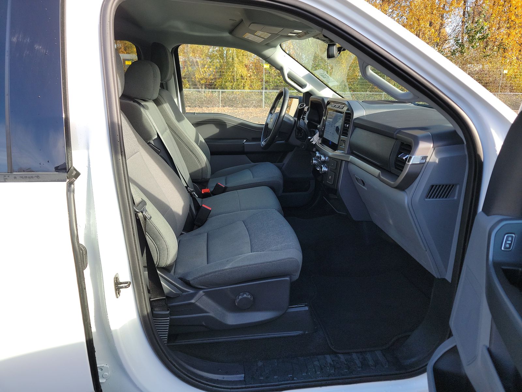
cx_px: 261
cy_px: 196
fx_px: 362
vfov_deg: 56.8
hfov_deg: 71.6
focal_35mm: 24
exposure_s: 1/119
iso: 50
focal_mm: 6.7
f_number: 1.8
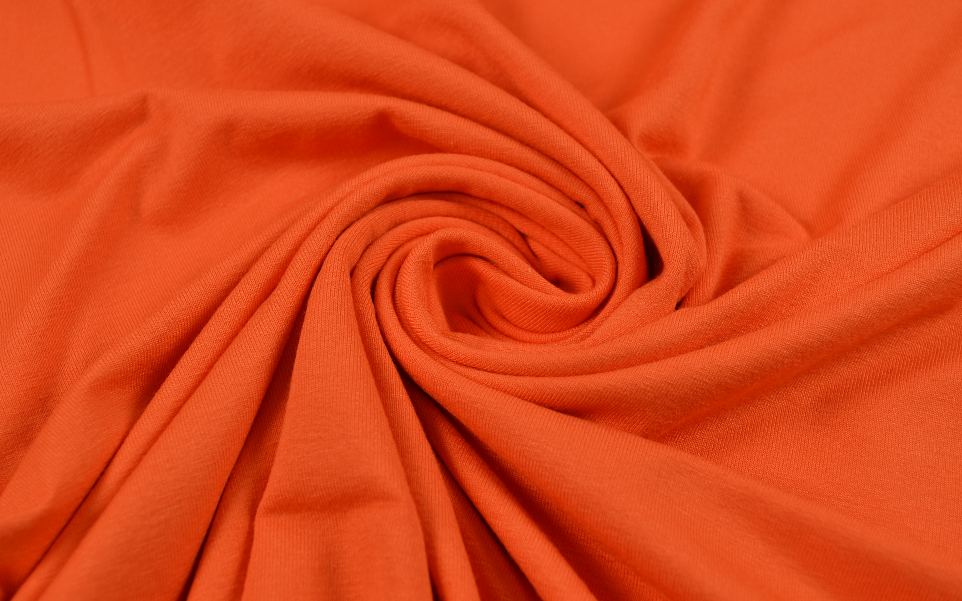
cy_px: 285
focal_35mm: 51
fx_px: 1326
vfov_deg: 25.5
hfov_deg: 39.8
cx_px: 434
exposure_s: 1/40
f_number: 6.3
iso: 100
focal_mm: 29
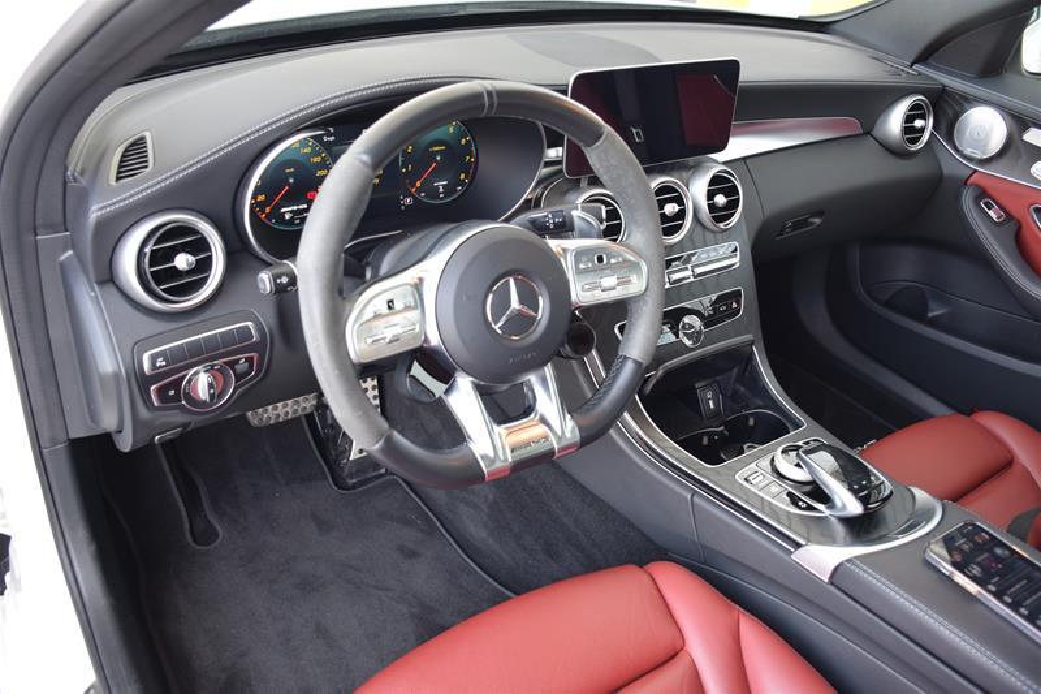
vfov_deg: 43.6
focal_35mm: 30
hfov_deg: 61.9
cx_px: 520
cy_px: 347
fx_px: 867
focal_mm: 20
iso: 450
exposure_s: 1/60
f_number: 4
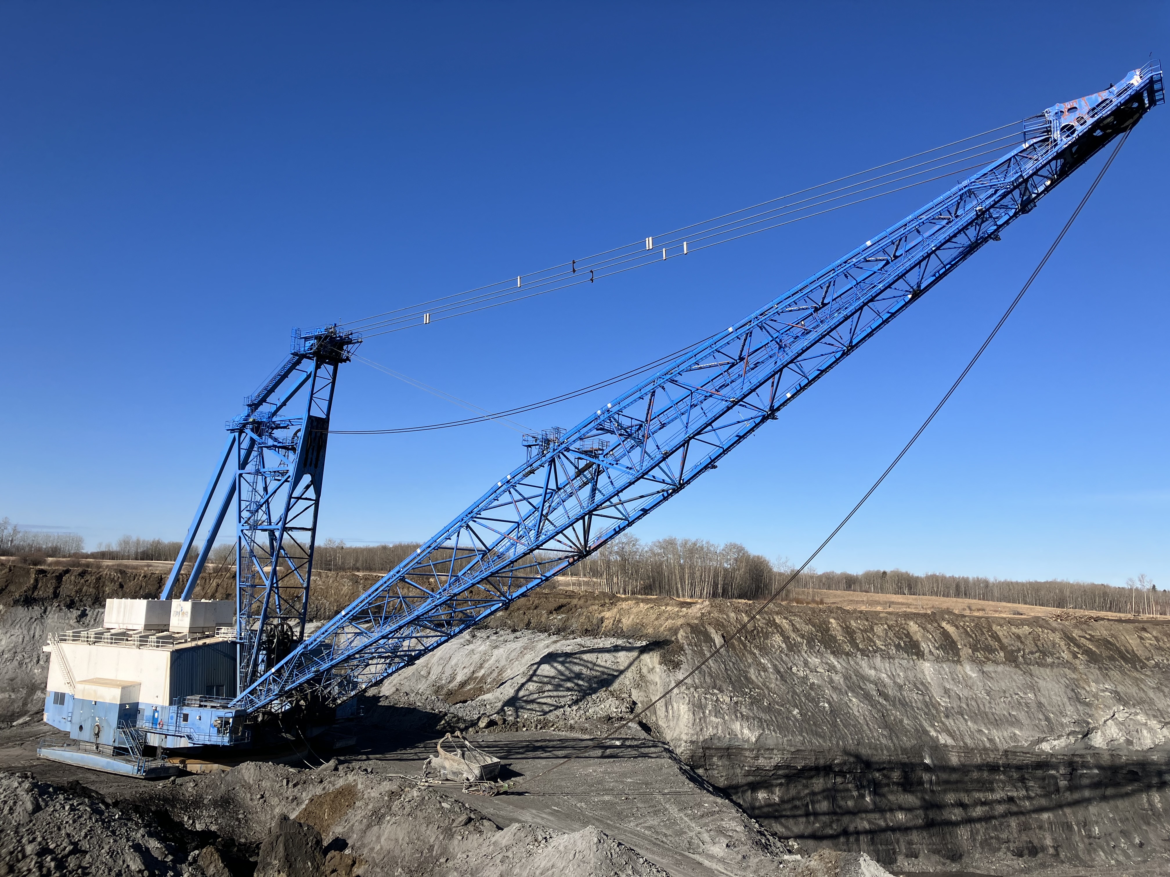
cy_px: 438
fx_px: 946
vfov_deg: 49.7
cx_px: 585
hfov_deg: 63.4
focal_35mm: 28
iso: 32
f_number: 1.8
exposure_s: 1/2315
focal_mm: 3.99
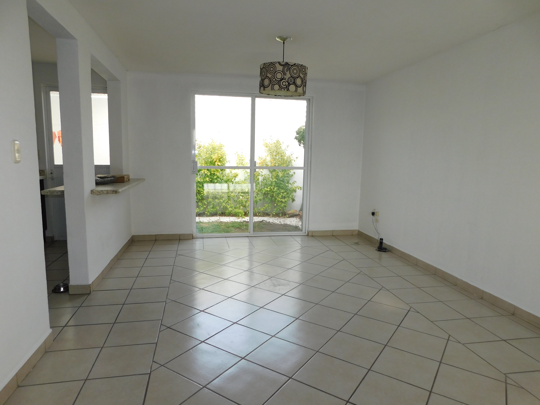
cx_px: 270
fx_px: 359
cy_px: 202
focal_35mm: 23
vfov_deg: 58.9
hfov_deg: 73.9
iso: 125
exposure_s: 1/125
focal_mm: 4
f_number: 3
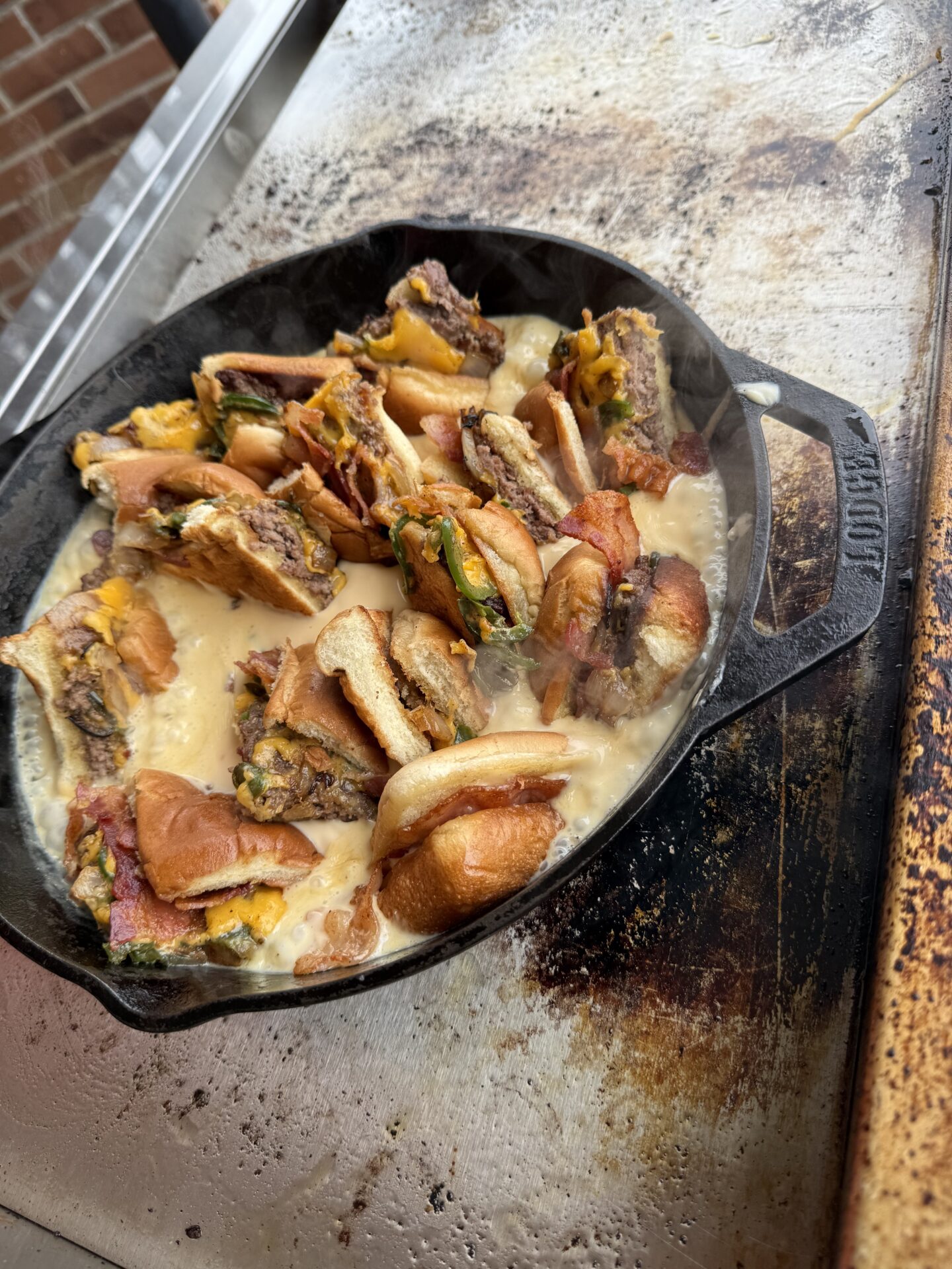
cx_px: 476
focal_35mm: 24
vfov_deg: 71.6
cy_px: 634
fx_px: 880
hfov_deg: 56.8
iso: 80
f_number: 1.78
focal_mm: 6.76
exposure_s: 1/728
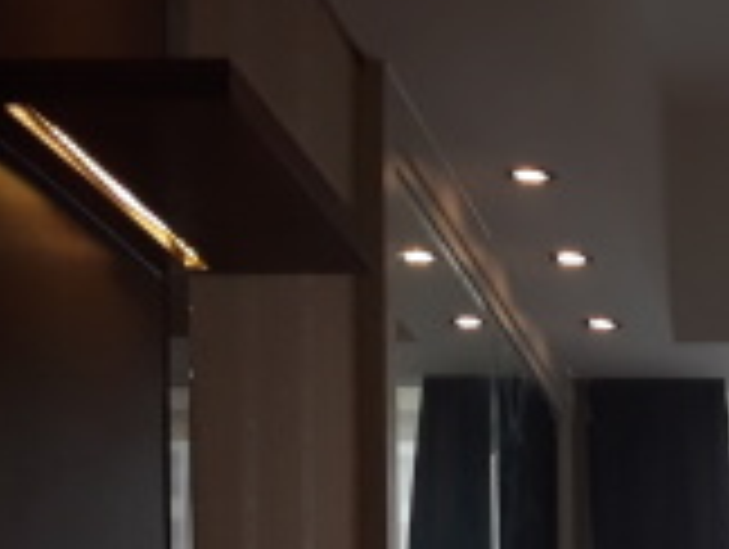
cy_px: 945
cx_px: 979
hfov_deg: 17.8
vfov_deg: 13.3
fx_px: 2151
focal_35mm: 102
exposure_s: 1/100
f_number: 1.7
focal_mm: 3.71
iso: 64
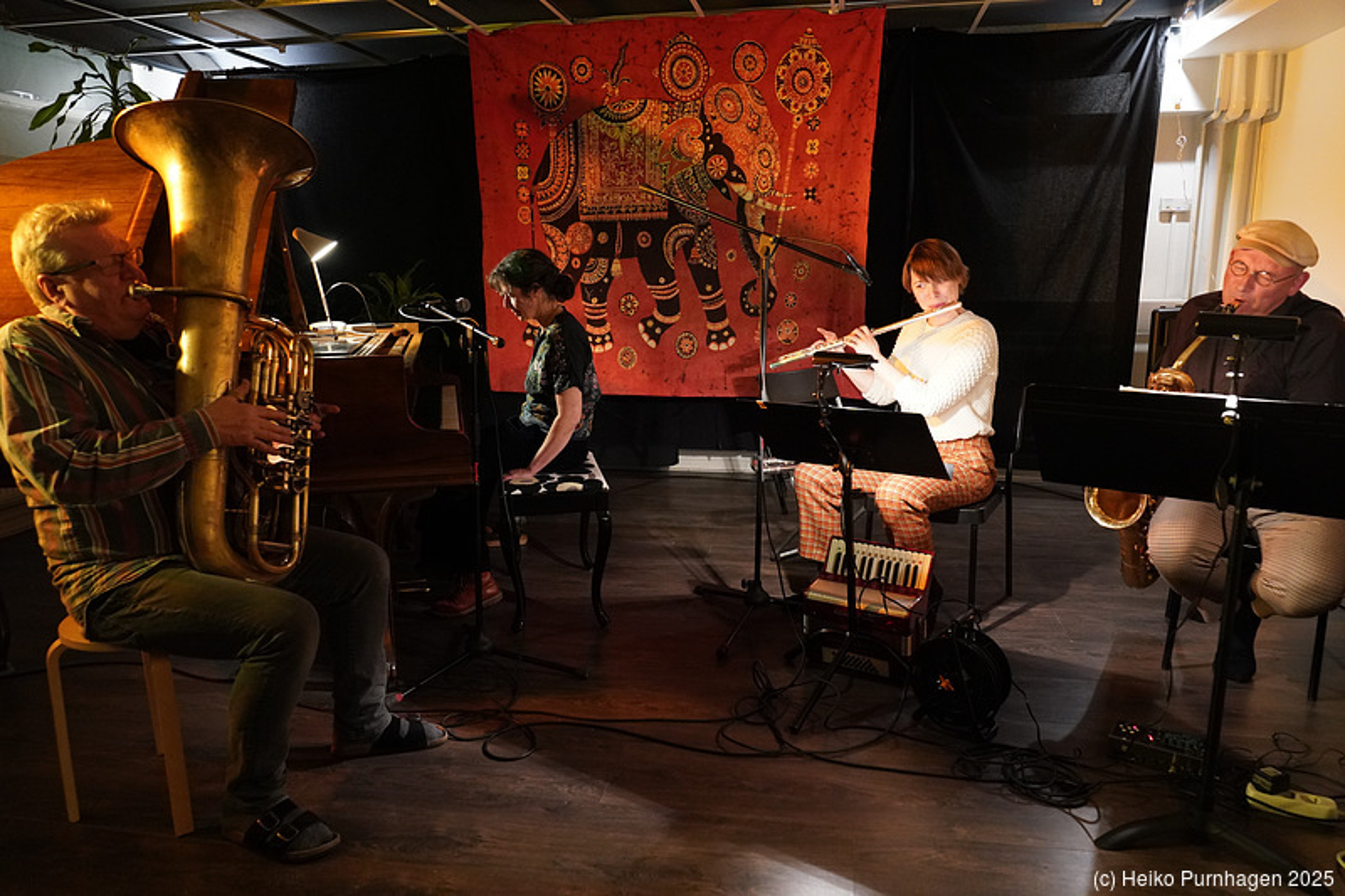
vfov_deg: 53.1
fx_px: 896
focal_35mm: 24
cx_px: 672
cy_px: 448
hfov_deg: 73.8
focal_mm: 24
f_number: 4
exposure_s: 1/50
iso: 6400
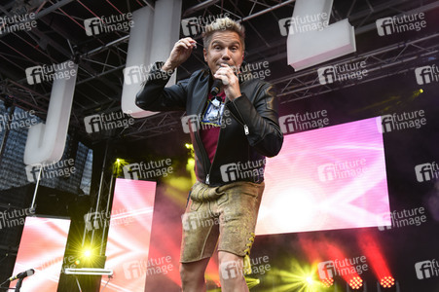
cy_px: 146
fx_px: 463
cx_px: 220
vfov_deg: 35.0
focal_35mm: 38
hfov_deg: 50.7
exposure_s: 1/160
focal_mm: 38
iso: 1250
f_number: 6.3
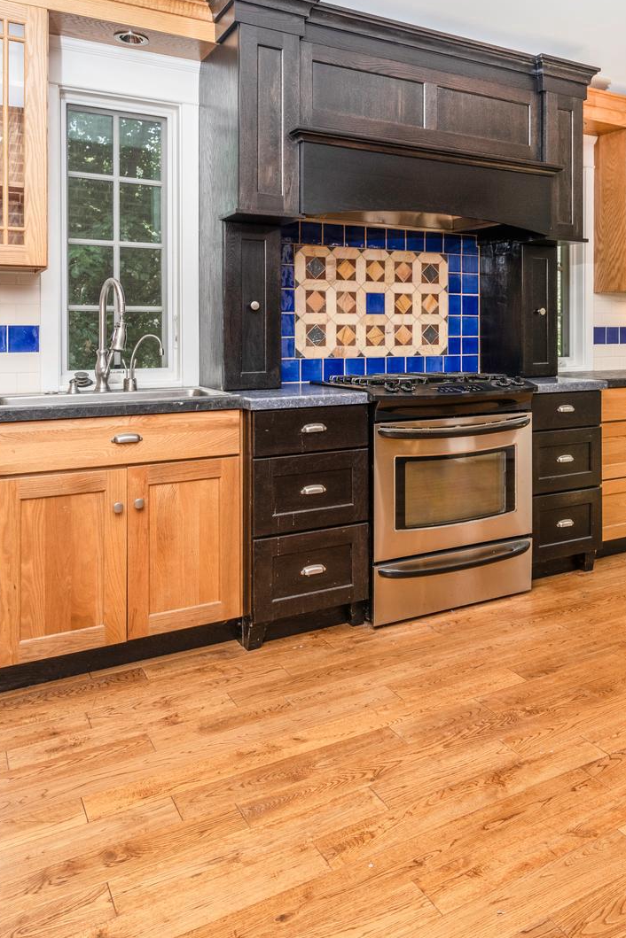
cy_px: 366
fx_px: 782
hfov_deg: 42.1
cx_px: 483
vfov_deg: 61.3
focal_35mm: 30
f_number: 7.1
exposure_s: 1/60
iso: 200
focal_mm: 15.5
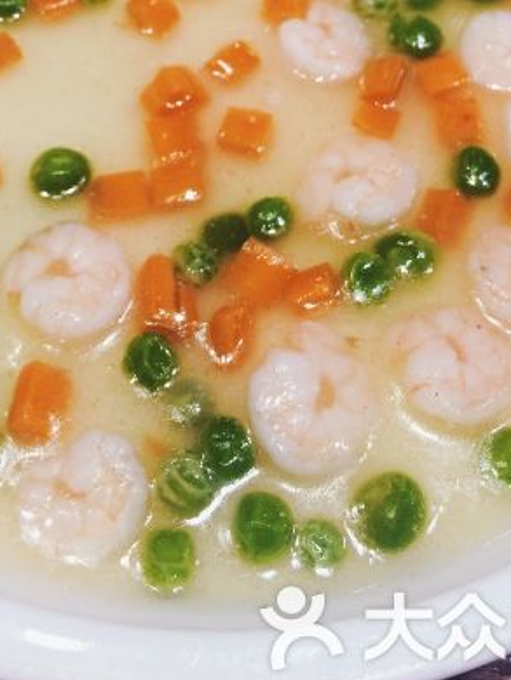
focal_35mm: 52
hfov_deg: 28.1
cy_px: 108
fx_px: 1022
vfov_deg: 35.3
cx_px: 240
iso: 40
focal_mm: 4.15
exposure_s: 1/33
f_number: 2.2
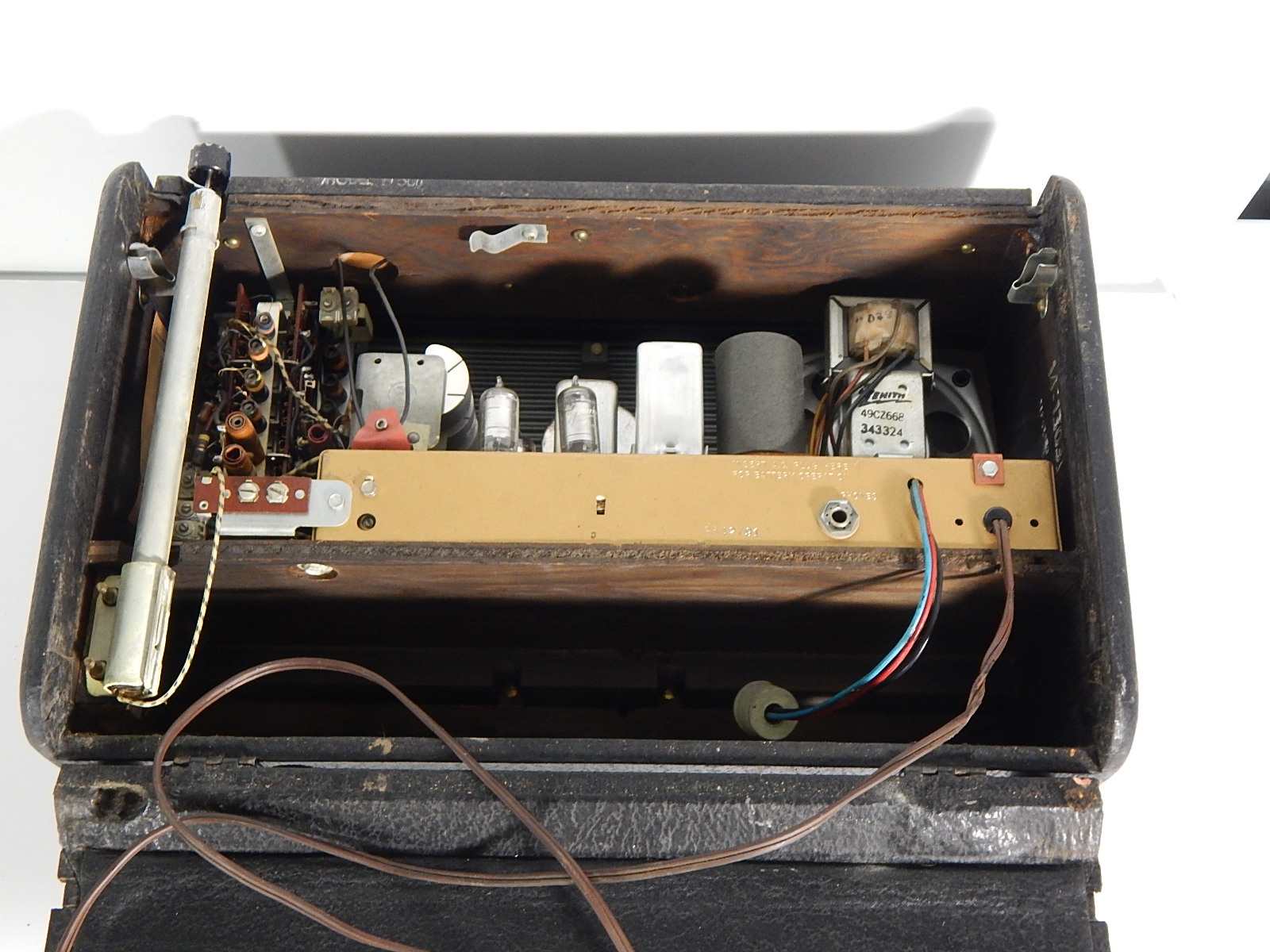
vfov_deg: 33.6
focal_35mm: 43
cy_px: 476
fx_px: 1578
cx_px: 635
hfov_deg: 43.9
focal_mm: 7.7
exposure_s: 1/15
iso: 400
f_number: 3.6
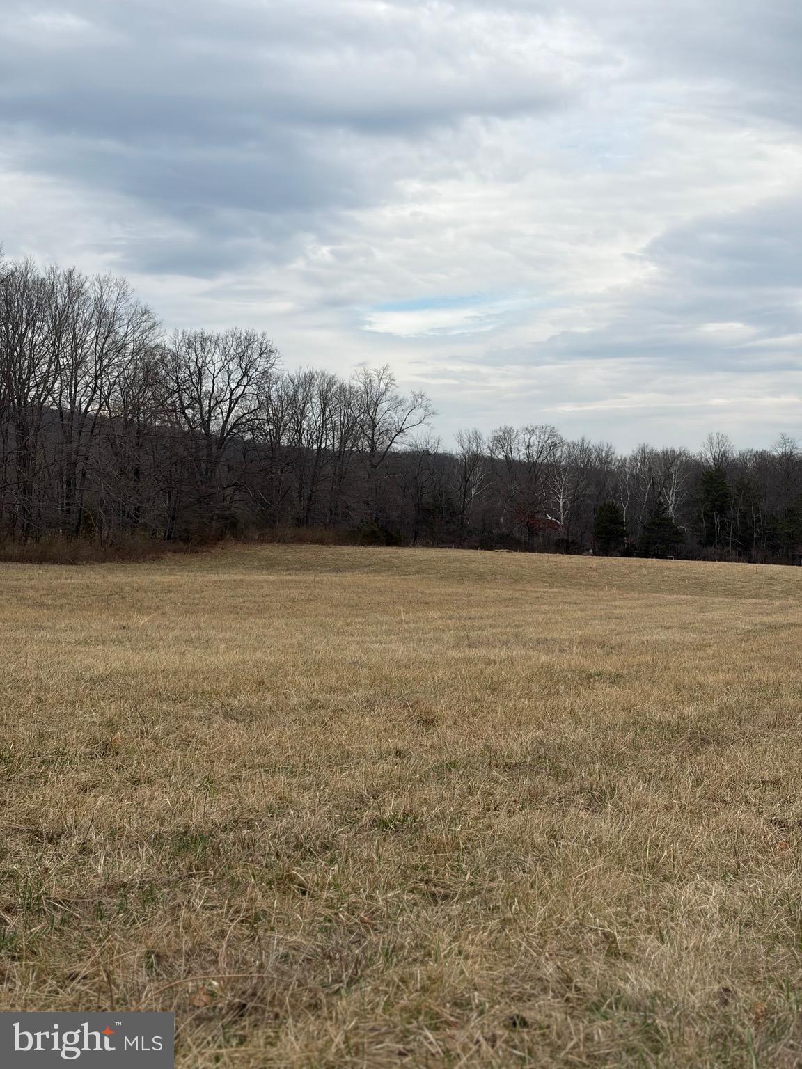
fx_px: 1606
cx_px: 401
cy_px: 534
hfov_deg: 28.0
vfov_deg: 36.8
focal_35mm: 52
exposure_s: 1/3448
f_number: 1.6
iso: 40
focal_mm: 5.96
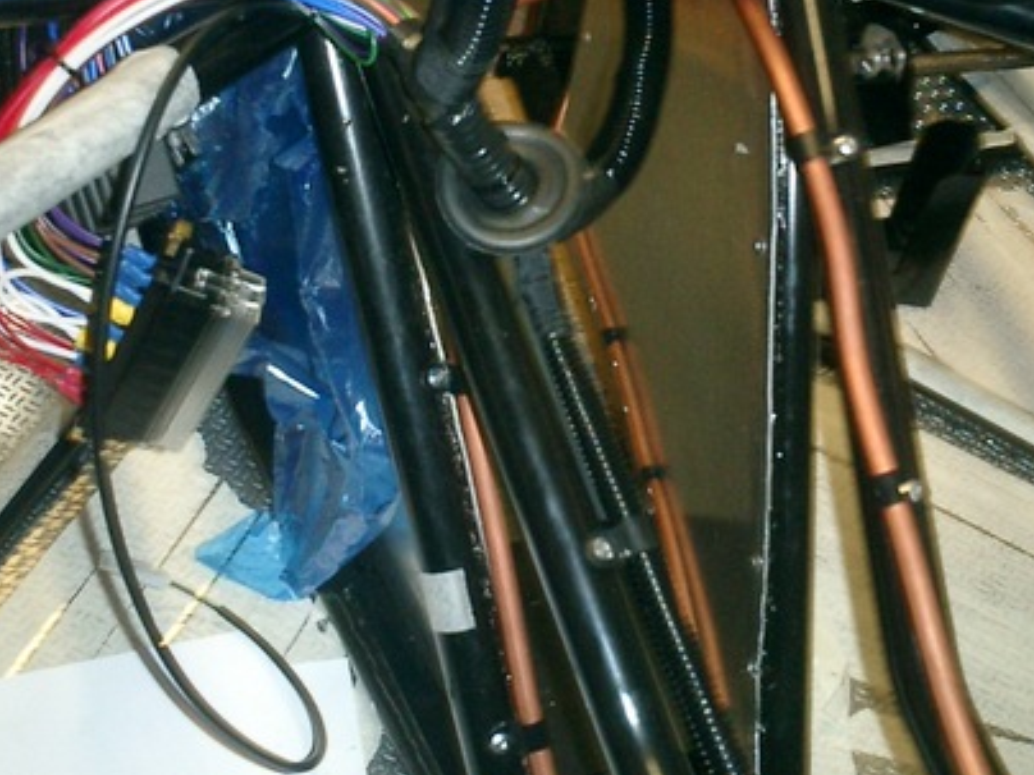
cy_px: 240
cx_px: 545
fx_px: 1703
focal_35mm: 57
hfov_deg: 33.8
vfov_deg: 25.5
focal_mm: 7.5
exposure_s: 1/30
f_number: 3.2
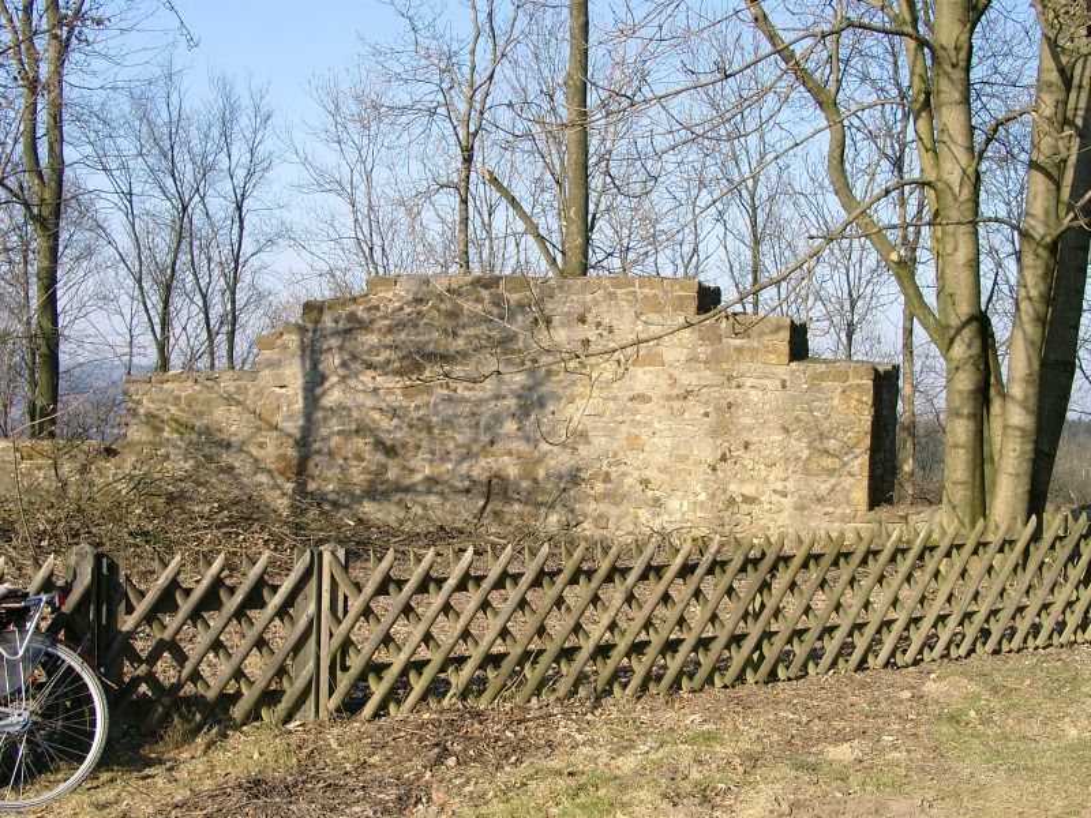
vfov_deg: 34.3
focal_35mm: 42
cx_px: 546
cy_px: 409
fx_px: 1324
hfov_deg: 44.8
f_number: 4
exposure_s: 1/367
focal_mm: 8.82
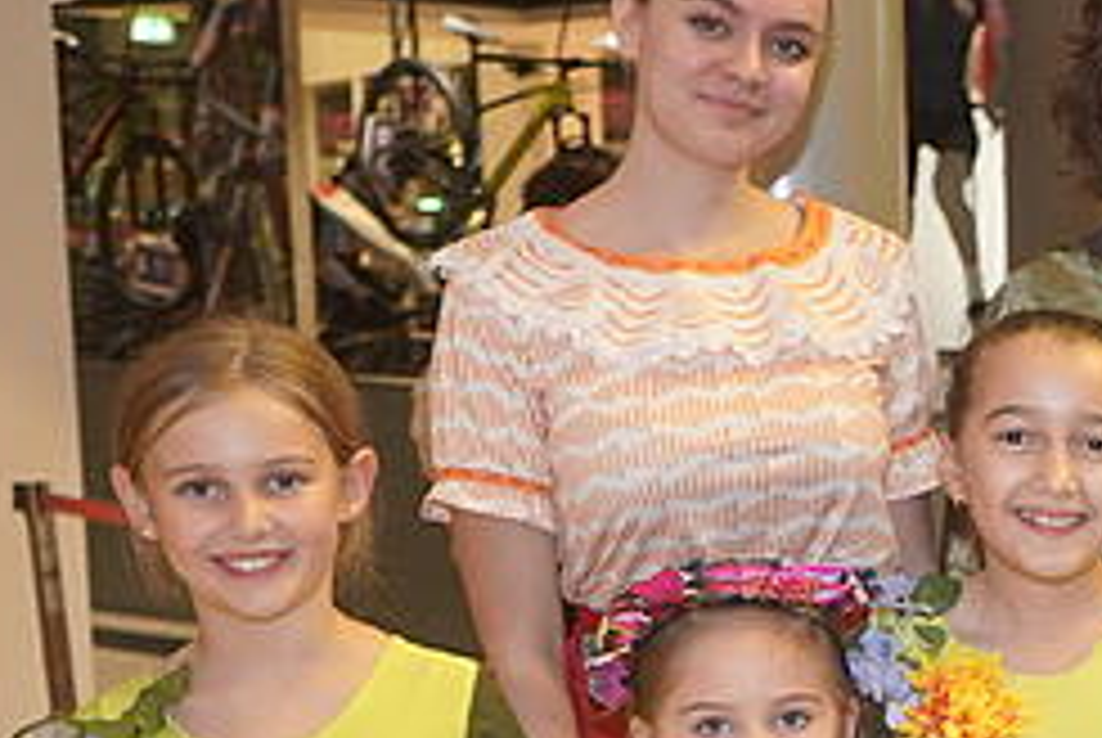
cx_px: 1833
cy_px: 826
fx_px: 3279
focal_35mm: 107
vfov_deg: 12.6
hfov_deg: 16.6
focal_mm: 28
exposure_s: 1/160
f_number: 4
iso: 1600
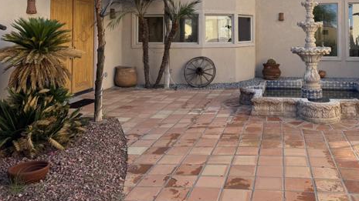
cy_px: 19
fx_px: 343
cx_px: 242
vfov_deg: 31.2
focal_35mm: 36
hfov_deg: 54.1
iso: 80
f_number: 1.78
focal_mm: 6.76
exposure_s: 1/1637
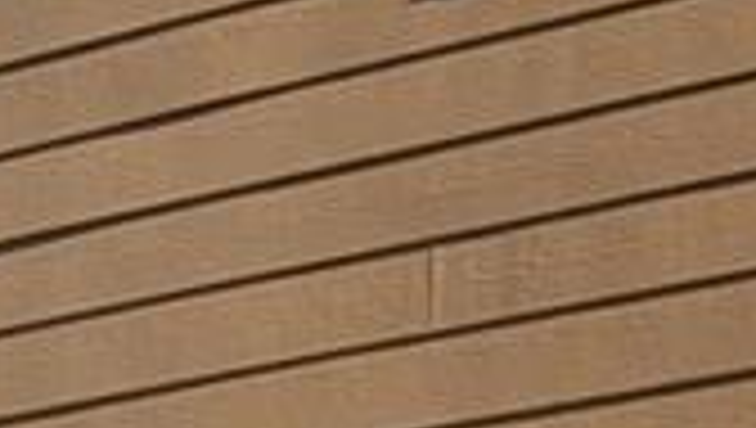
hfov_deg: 8.6
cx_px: -623
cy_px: 1185
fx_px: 4797
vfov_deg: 4.9
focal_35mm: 239
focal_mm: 6.9
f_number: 1.68
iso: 19
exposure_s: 1/1653
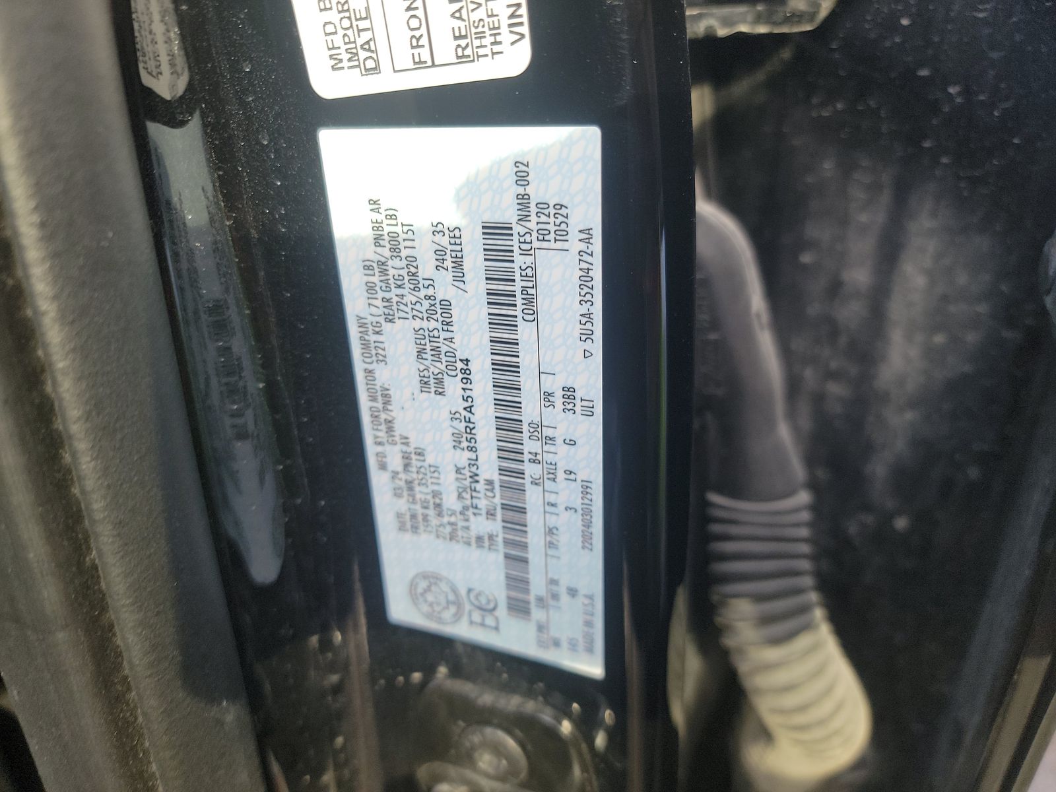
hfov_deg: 71.6
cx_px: 528
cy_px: 396
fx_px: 732
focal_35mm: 24
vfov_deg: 56.8
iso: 85
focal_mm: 6.7
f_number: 1.8
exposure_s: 1/119
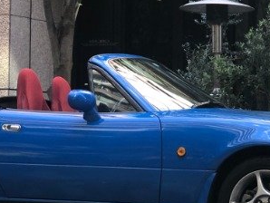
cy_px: 35
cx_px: 142
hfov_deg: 12.9
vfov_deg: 9.7
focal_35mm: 153
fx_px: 1194
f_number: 2.8
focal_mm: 6.6
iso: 100
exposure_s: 1/120
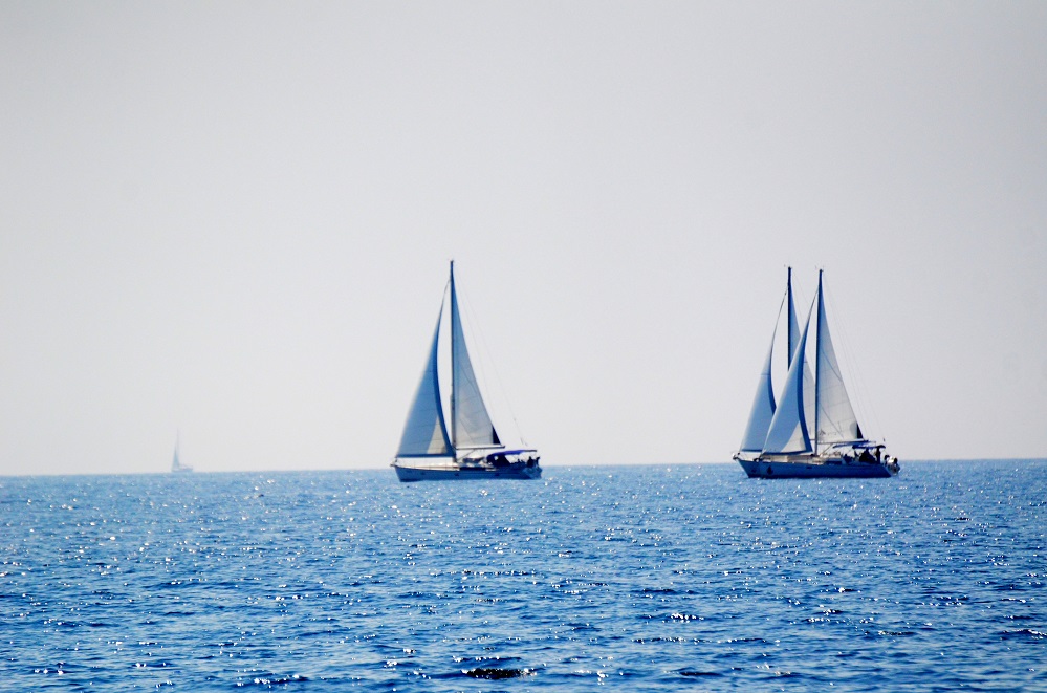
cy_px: 346
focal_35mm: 405
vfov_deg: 3.4
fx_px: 11751
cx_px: 524
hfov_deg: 5.1
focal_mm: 270
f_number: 5.6
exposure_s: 1/8000
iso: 1800
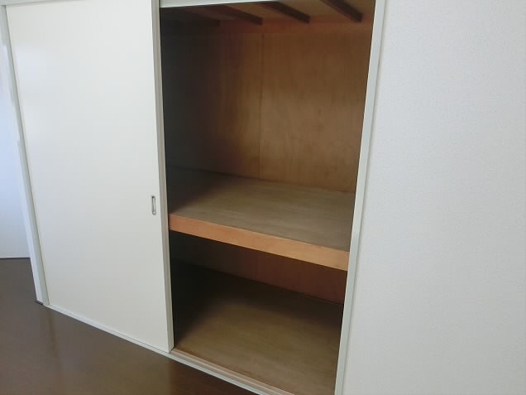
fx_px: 380
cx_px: 263
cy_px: 198
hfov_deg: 69.4
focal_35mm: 25
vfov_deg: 54.9
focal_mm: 4.5
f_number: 3.5
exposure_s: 1/125
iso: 400
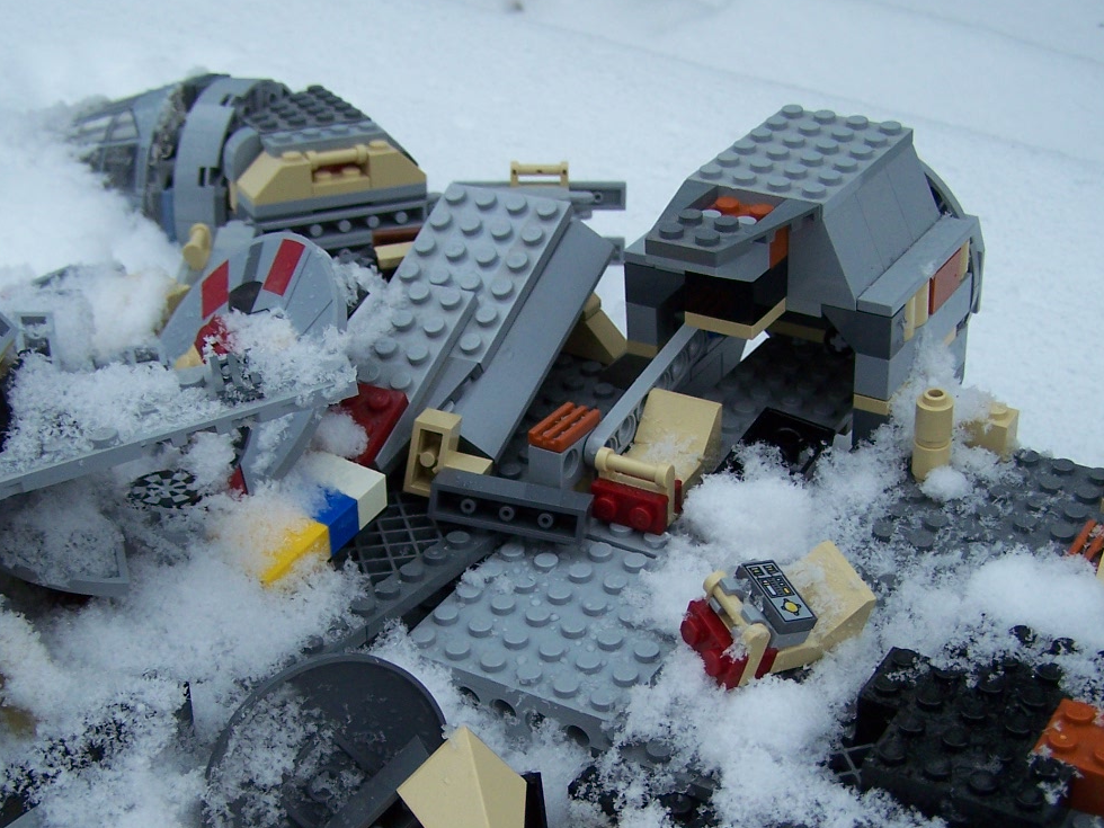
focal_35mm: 58
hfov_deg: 33.2
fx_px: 1850
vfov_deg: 25.1
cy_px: 545
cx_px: 533
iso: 80
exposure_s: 1/400
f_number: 2.8
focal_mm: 6.3
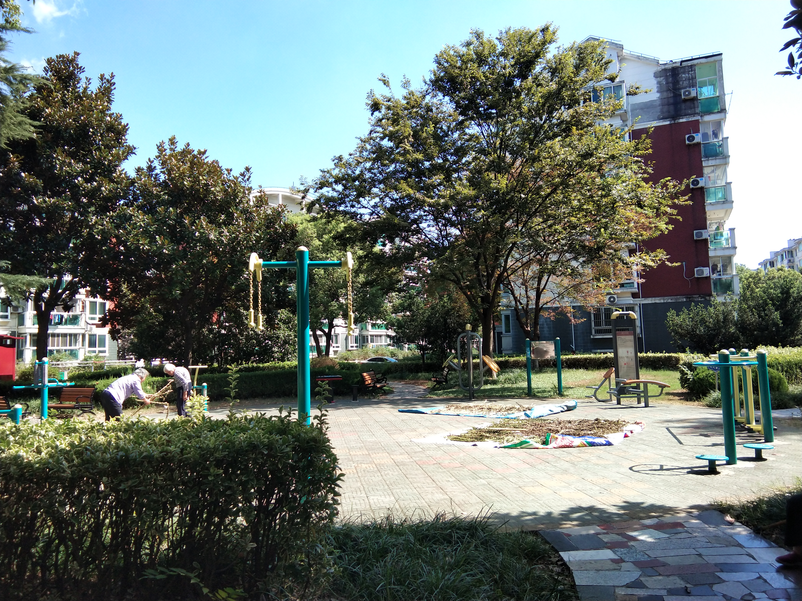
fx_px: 718
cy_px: 300
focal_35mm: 31
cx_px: 401
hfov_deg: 58.4
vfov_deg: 45.4
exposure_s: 1/375
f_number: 2.2
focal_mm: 3.69
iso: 50
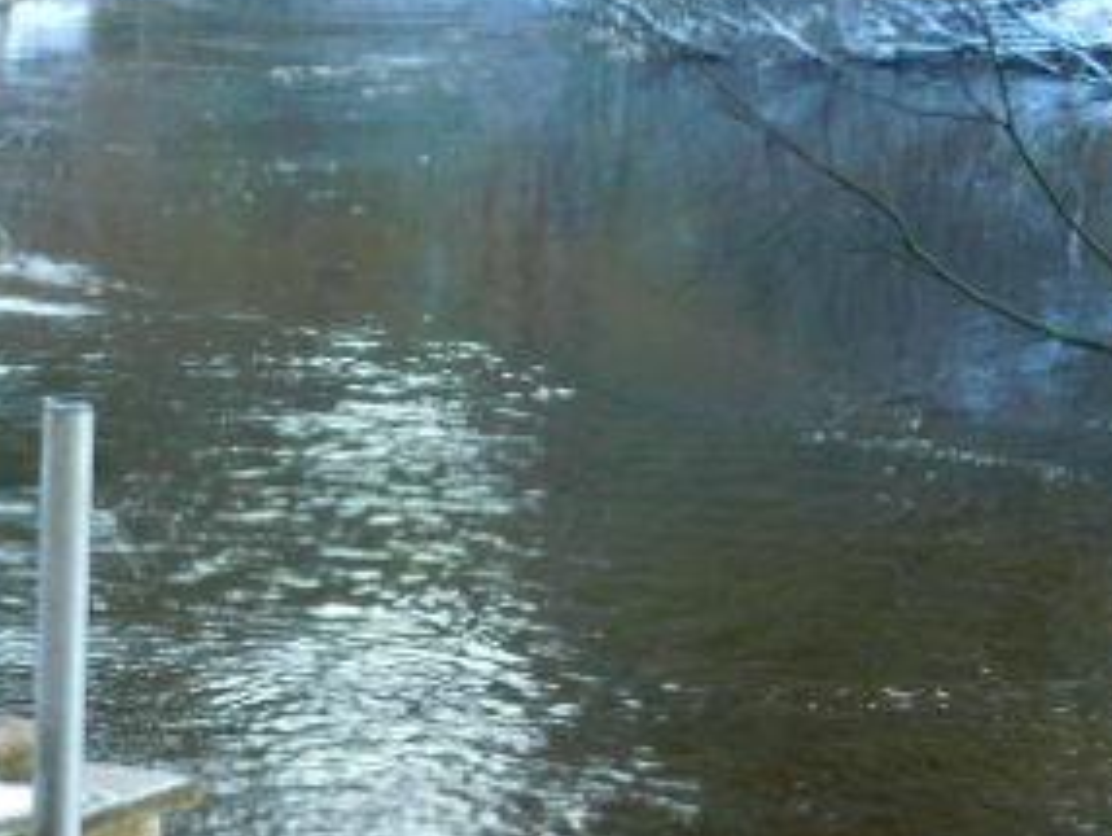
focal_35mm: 132
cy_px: 684
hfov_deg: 14.8
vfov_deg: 11.2
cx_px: 175
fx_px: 4244
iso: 125
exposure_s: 1/50
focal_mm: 10.4
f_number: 4
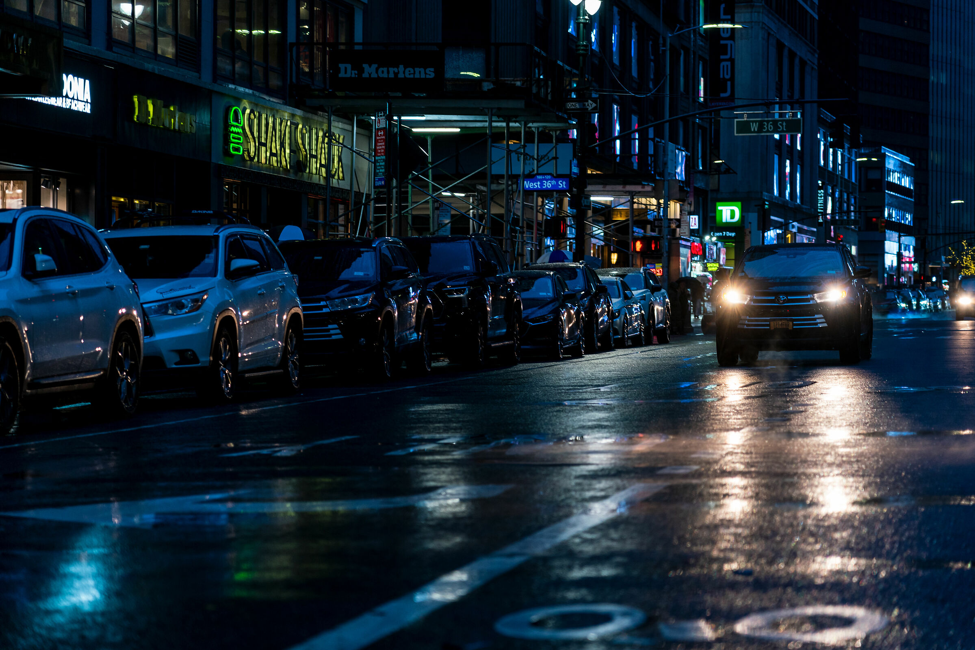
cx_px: 488
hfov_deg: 19.5
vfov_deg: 13.0
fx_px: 2844
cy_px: 325
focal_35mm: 105
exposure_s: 1/80
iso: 500
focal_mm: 105
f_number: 4
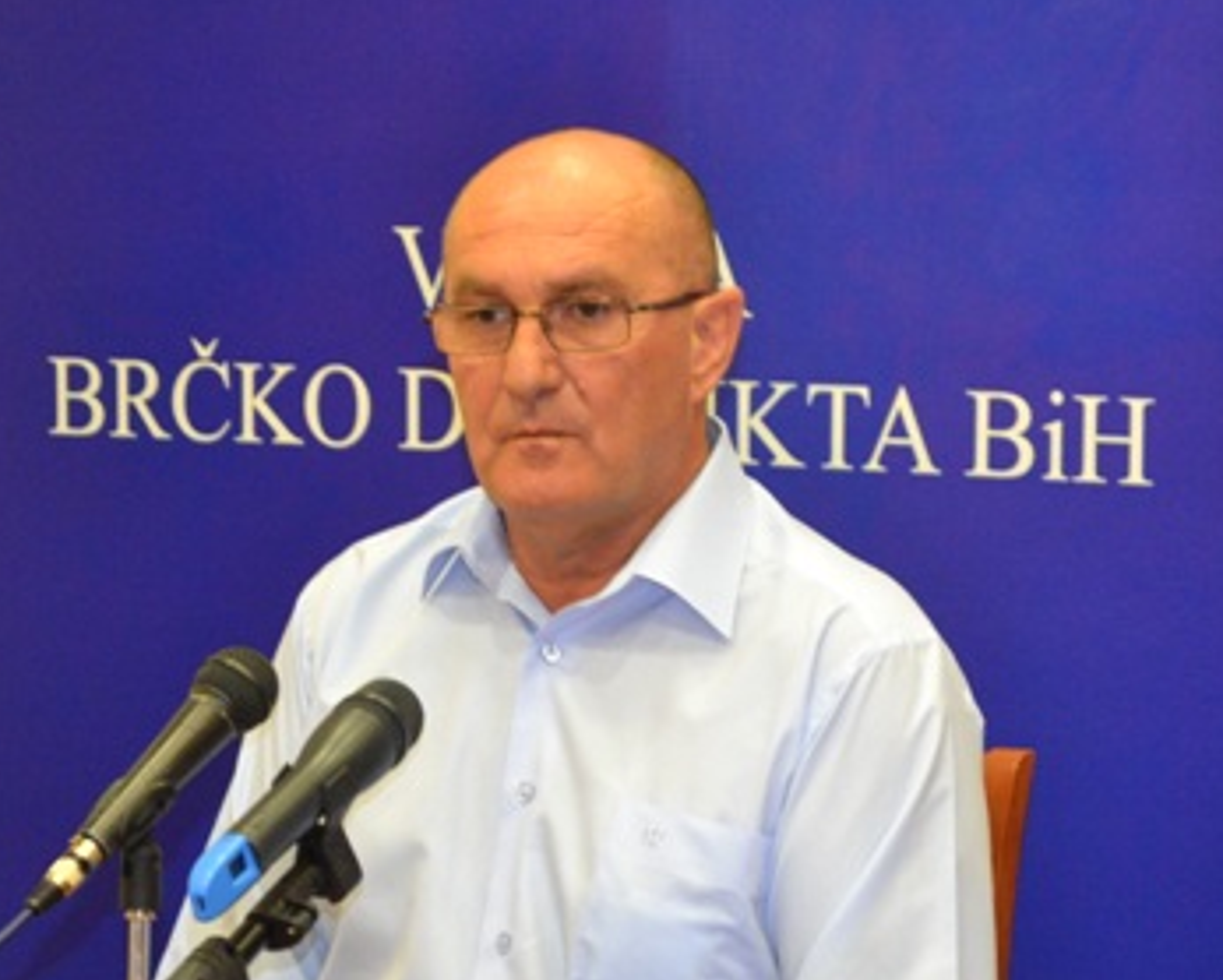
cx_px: 620
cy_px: 668
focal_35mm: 143
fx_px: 5174
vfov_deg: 10.8
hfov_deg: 13.5
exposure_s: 1/60
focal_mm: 55
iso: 2200
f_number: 5.6
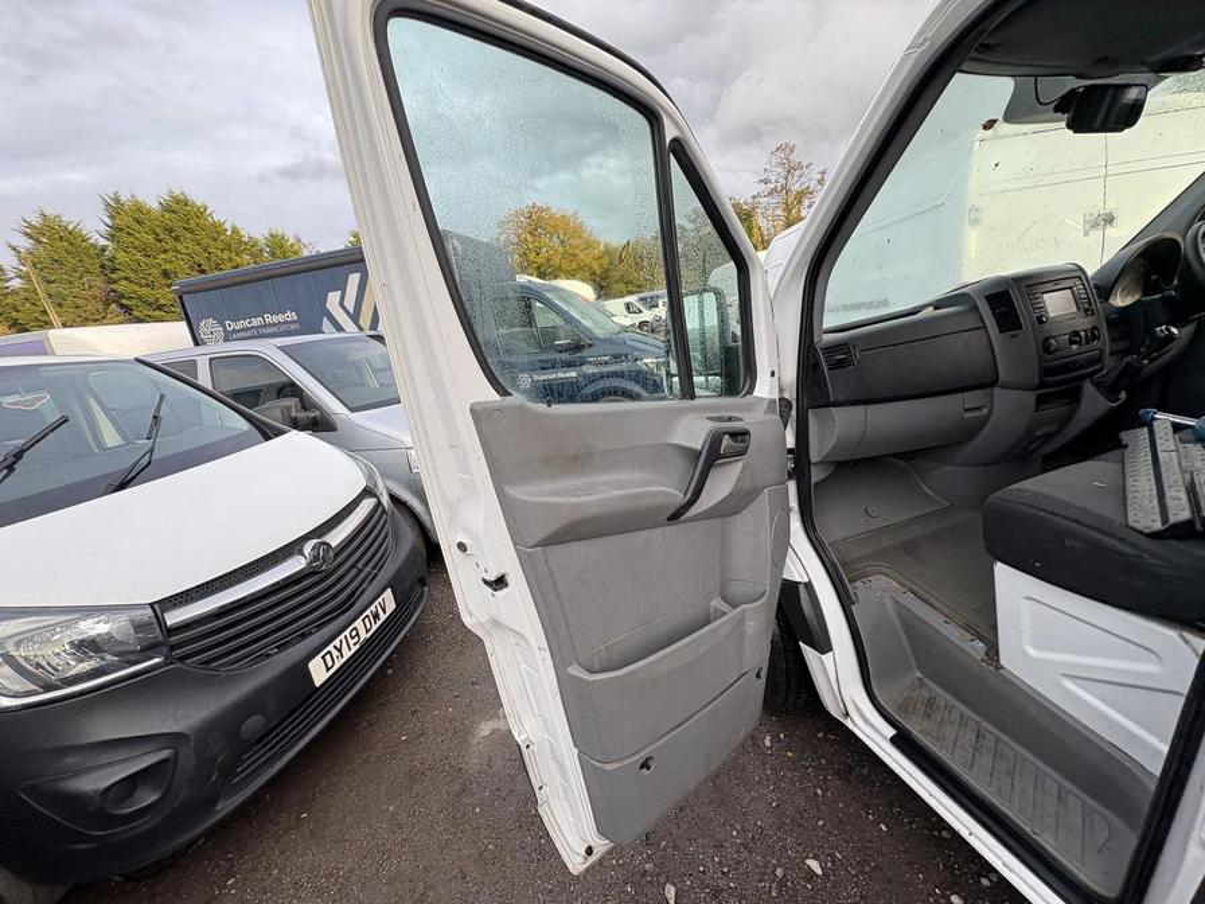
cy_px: 452
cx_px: 602
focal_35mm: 14
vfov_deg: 85.7
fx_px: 487
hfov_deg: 102.1
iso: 50
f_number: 2.2
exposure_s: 1/99
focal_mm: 2.22
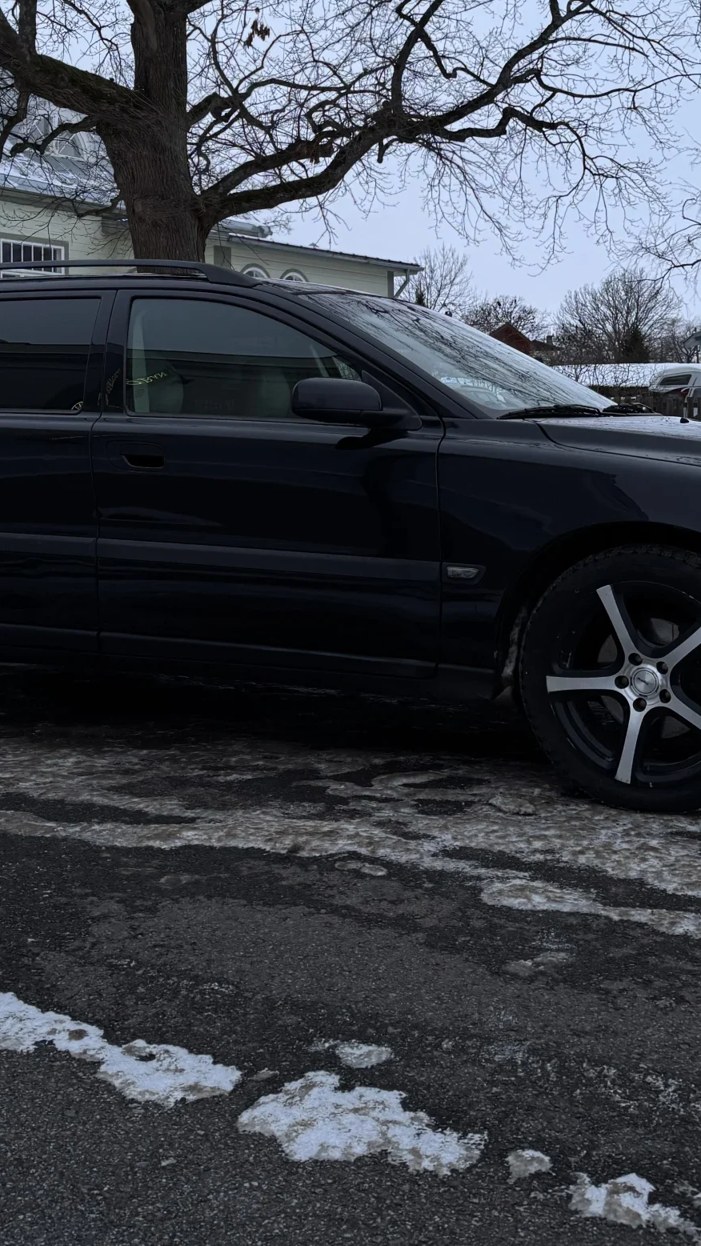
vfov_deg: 46.1
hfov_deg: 27.7
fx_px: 1421
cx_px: 356
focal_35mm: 43
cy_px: 355
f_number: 1.78
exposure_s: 1/60
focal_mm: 6.76
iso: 250
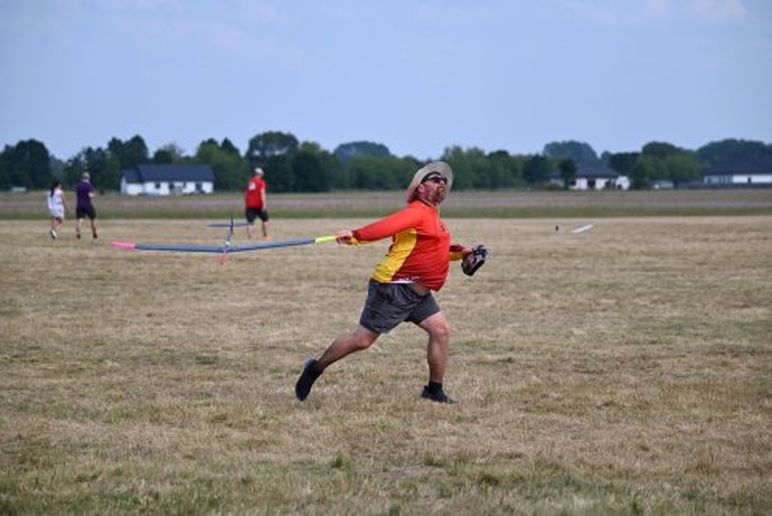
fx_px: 3433
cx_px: 386
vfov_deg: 8.6
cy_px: 258
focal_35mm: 160
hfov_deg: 12.8
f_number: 5
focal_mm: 160
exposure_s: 1/3200
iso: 640
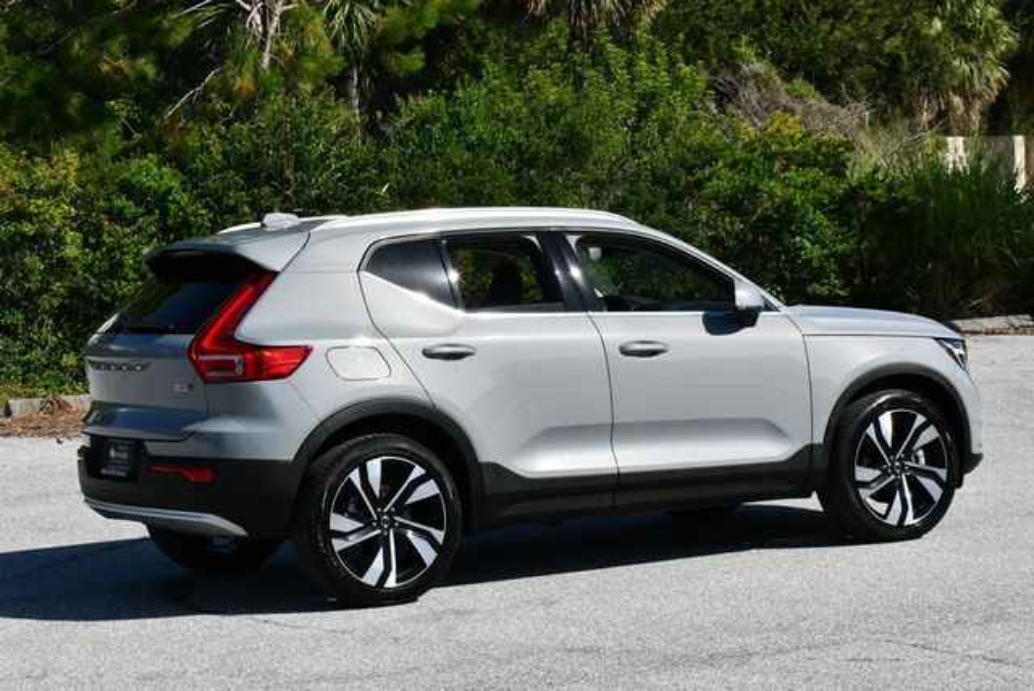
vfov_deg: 14.9
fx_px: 2645
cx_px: 517
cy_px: 346
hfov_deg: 22.1
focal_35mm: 92
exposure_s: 1/320
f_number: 9
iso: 100
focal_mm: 46
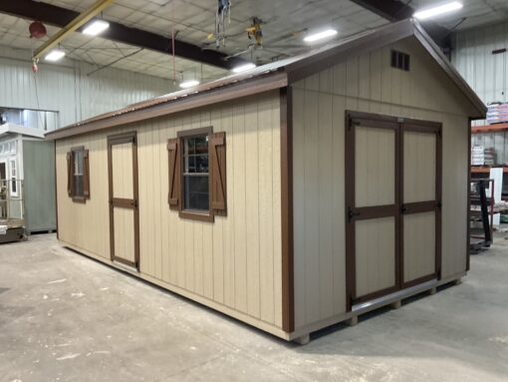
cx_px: 254
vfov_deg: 48.3
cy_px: 191
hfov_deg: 61.6
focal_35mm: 29
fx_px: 426
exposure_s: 1/60
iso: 125
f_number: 1.8
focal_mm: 3
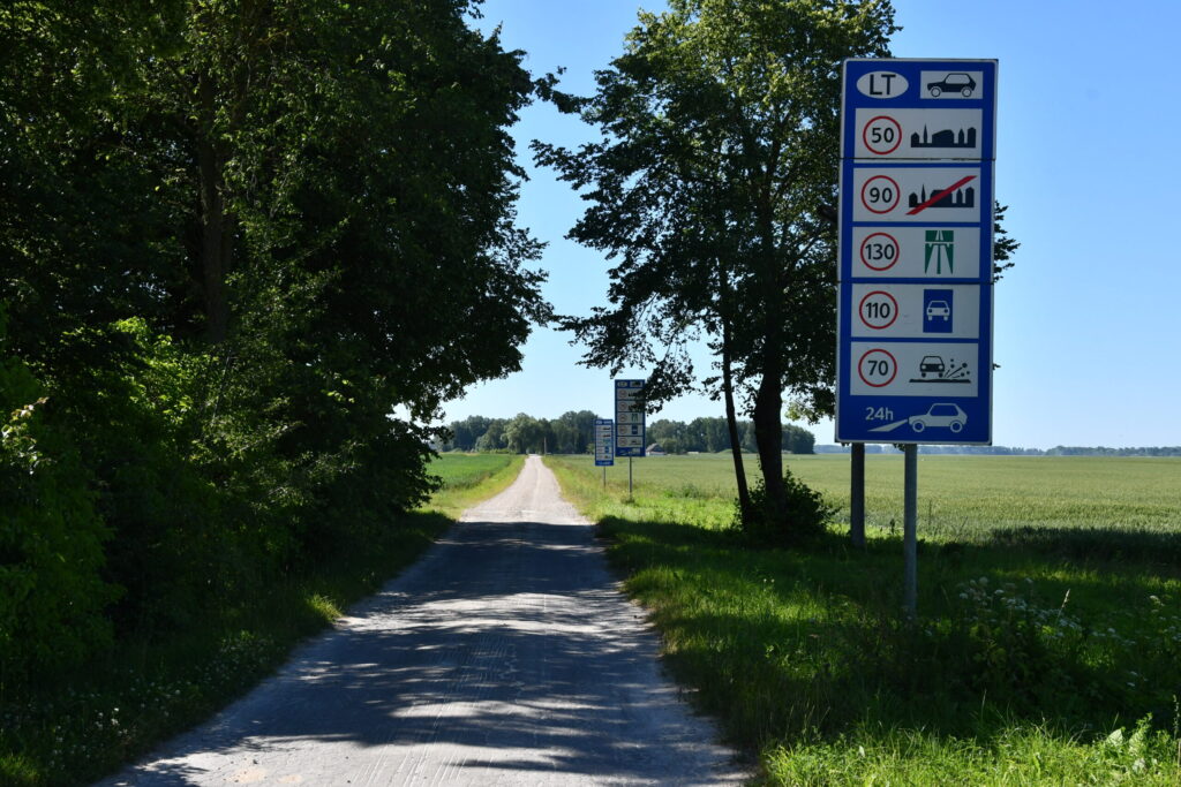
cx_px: 590
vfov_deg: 26.5
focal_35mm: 51
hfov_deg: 38.9
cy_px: 394
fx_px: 1673
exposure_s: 1/640
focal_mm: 34
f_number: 11
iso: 400
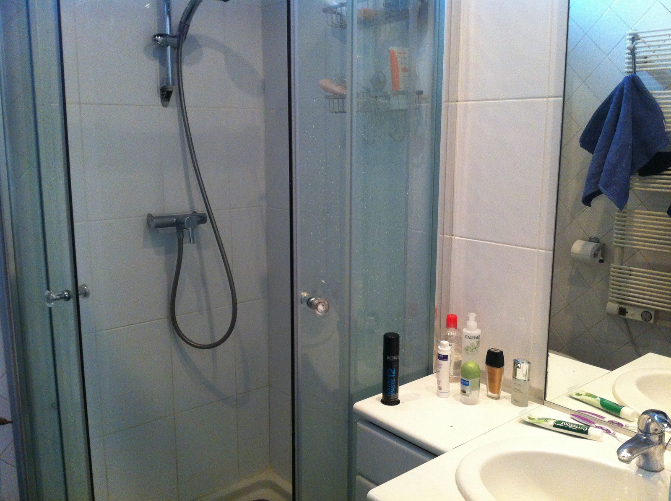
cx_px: 336
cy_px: 250
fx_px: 677
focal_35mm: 35
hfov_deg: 52.7
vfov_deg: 40.6
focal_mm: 3.85
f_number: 2.8
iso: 200
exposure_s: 1/17
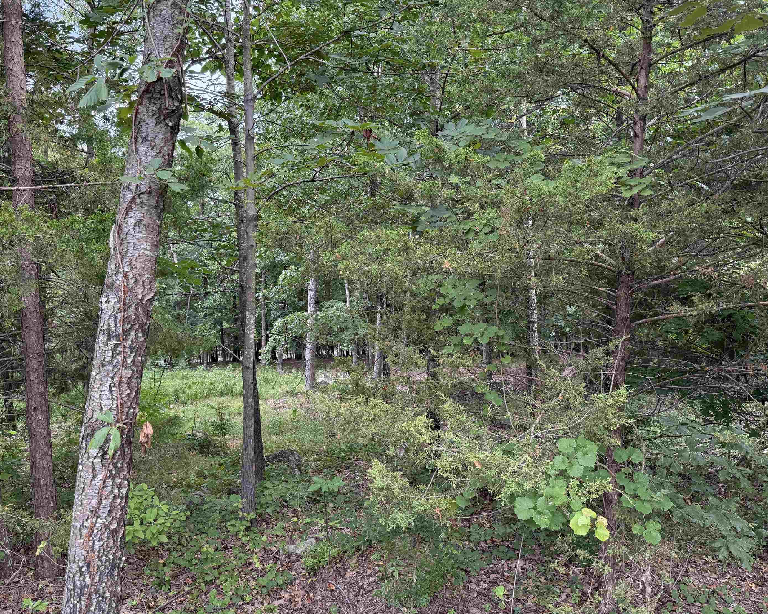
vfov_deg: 54.9
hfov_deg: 66.0
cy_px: 301
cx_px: 381
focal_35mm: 26
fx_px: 591
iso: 200
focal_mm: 6.76
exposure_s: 1/178
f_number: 1.78
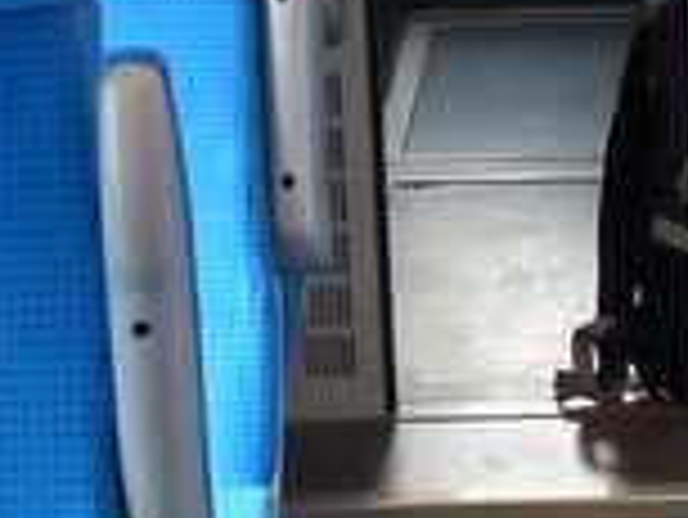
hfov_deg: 9.9
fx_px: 3899
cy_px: 446
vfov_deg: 7.6
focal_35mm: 196
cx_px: 845
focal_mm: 4.5
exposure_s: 1/40
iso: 400
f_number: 2.8
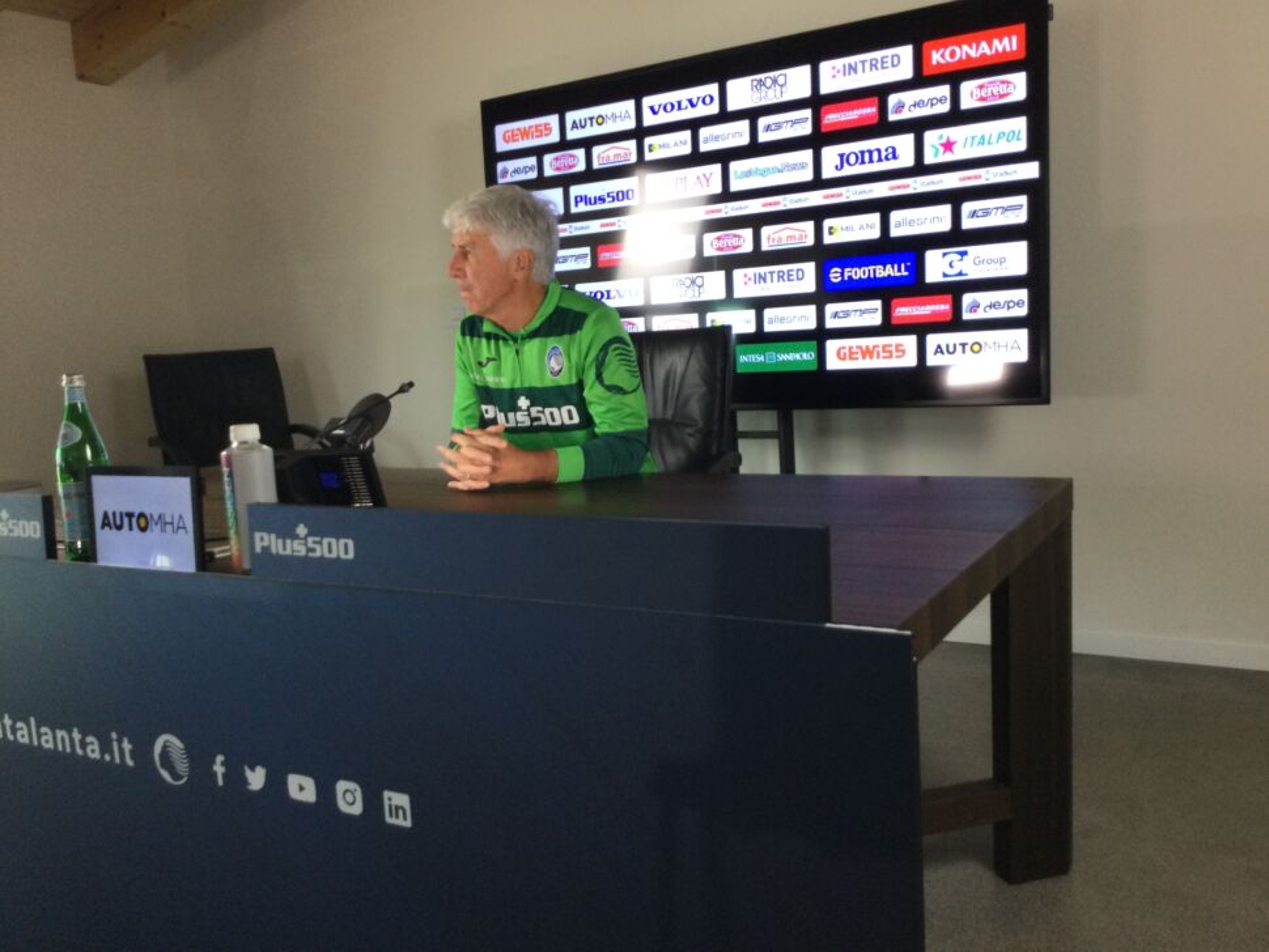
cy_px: 476
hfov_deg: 58.3
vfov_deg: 45.5
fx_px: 1137
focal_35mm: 31
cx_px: 634
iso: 64
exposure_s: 1/33
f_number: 2.4
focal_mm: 3.3
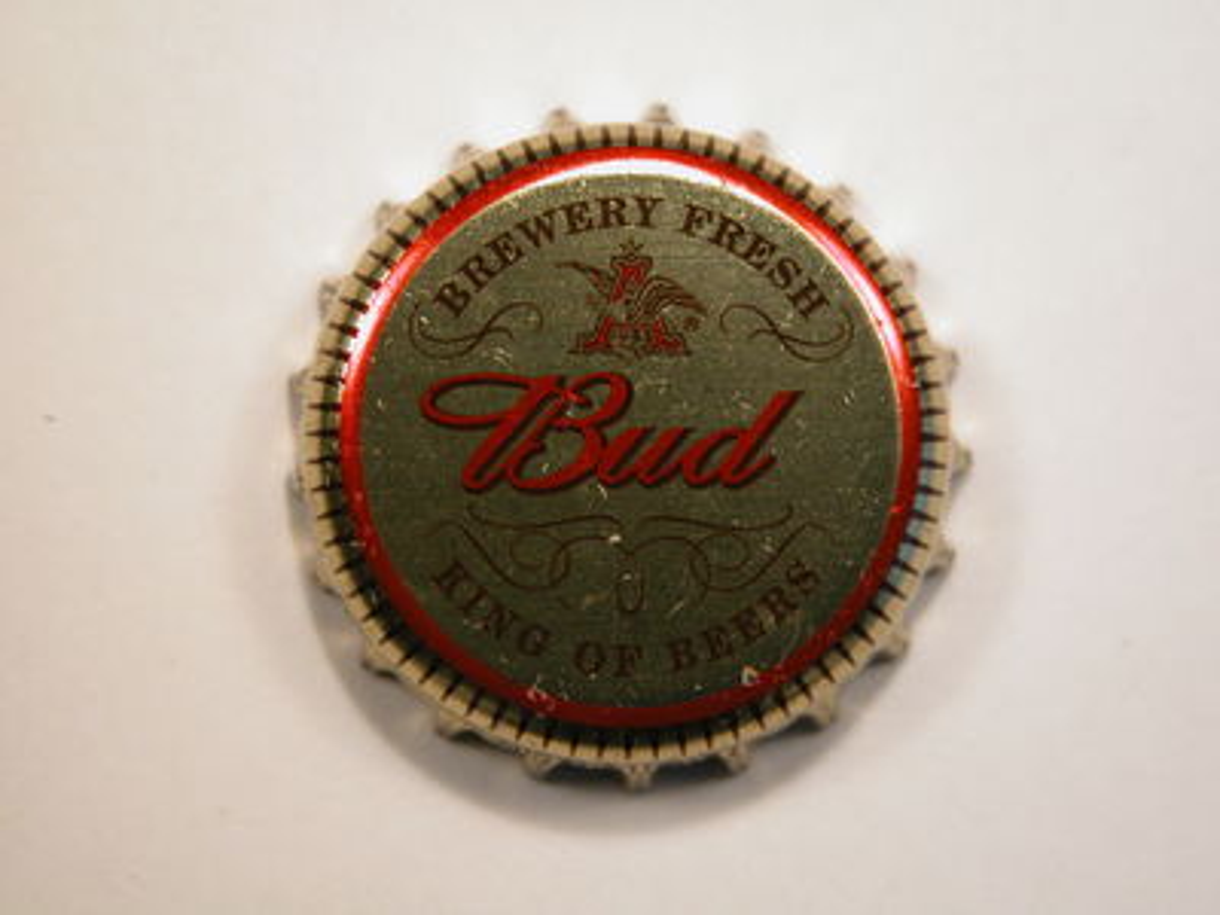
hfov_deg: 18.4
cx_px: 610
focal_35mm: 107
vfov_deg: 13.8
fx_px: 3771
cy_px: 458
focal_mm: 27.3
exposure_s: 1/66.2
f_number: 3.7
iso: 100
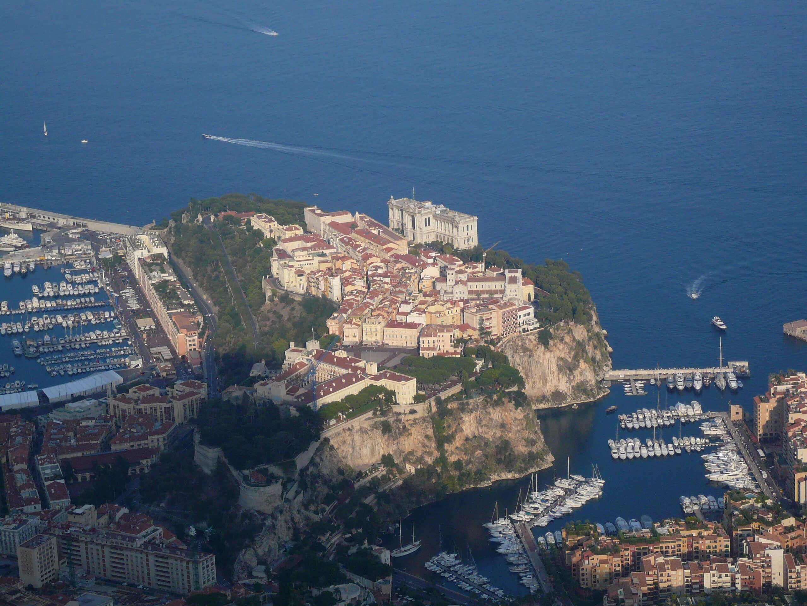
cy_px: 303
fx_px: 2168
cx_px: 404
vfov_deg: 15.9
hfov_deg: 21.1
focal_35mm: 93
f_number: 5.3
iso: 100
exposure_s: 1/500
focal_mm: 15.5
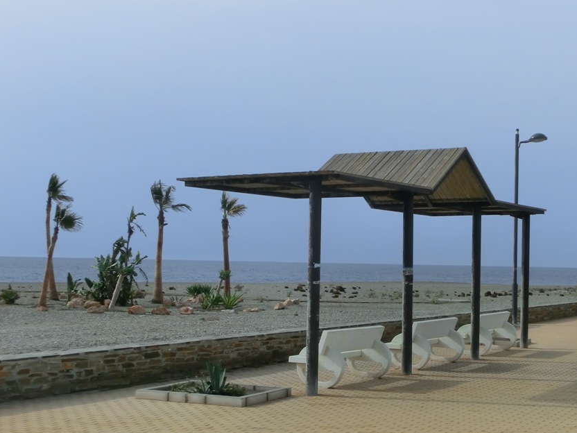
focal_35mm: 63
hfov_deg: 30.7
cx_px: 322
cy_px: 234
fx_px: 1050
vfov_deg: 23.3
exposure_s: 1/1000
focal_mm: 9.09
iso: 80
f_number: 4.4
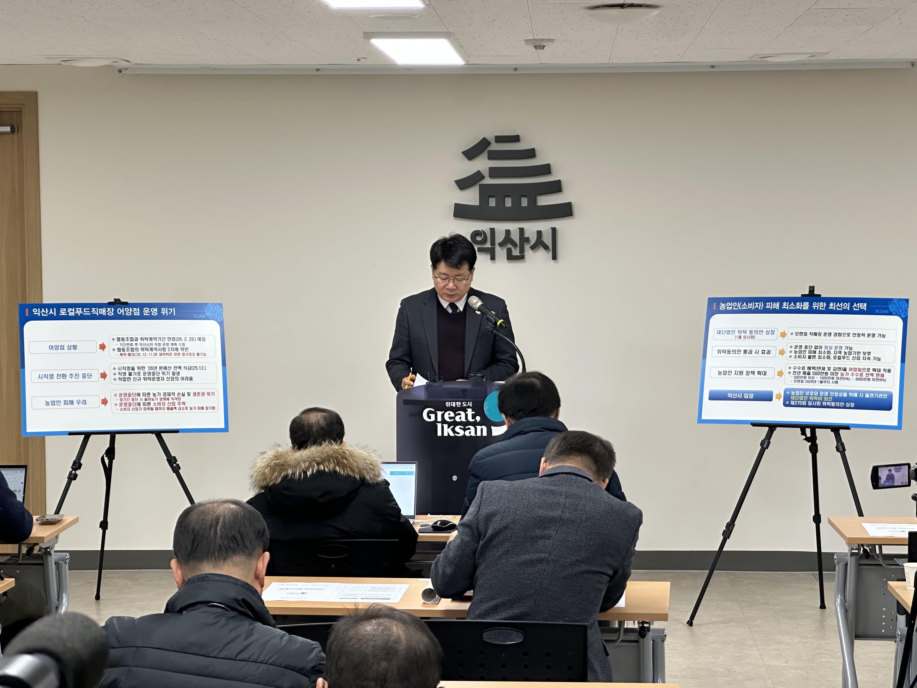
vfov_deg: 19.1
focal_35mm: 77
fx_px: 2040
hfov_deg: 25.3
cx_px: 458
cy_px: 344
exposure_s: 1/60
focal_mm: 9
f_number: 2.8
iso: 160
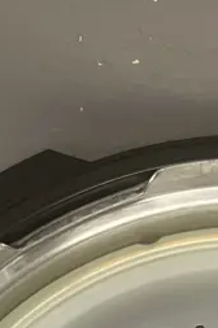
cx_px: 247
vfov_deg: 15.4
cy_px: 552
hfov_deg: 11.4
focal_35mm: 118
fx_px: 1075
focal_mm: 3.99
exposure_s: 1/50
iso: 64
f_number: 1.8
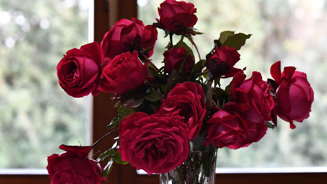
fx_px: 963
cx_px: 164
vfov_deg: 10.9
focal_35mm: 111
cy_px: 100
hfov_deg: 19.3
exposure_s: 1/125
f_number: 5.6
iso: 7200
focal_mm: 70
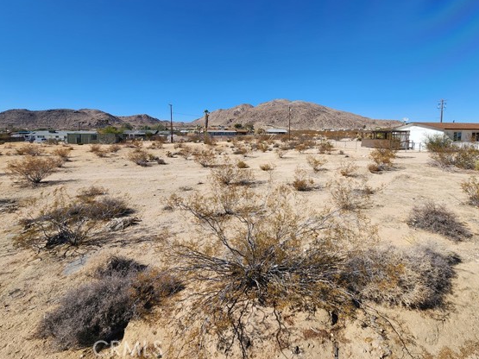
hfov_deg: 98.1
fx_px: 208
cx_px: 254
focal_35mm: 15
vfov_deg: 81.2
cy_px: 154
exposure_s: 1/2157
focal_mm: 2.2
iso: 50
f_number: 2.2
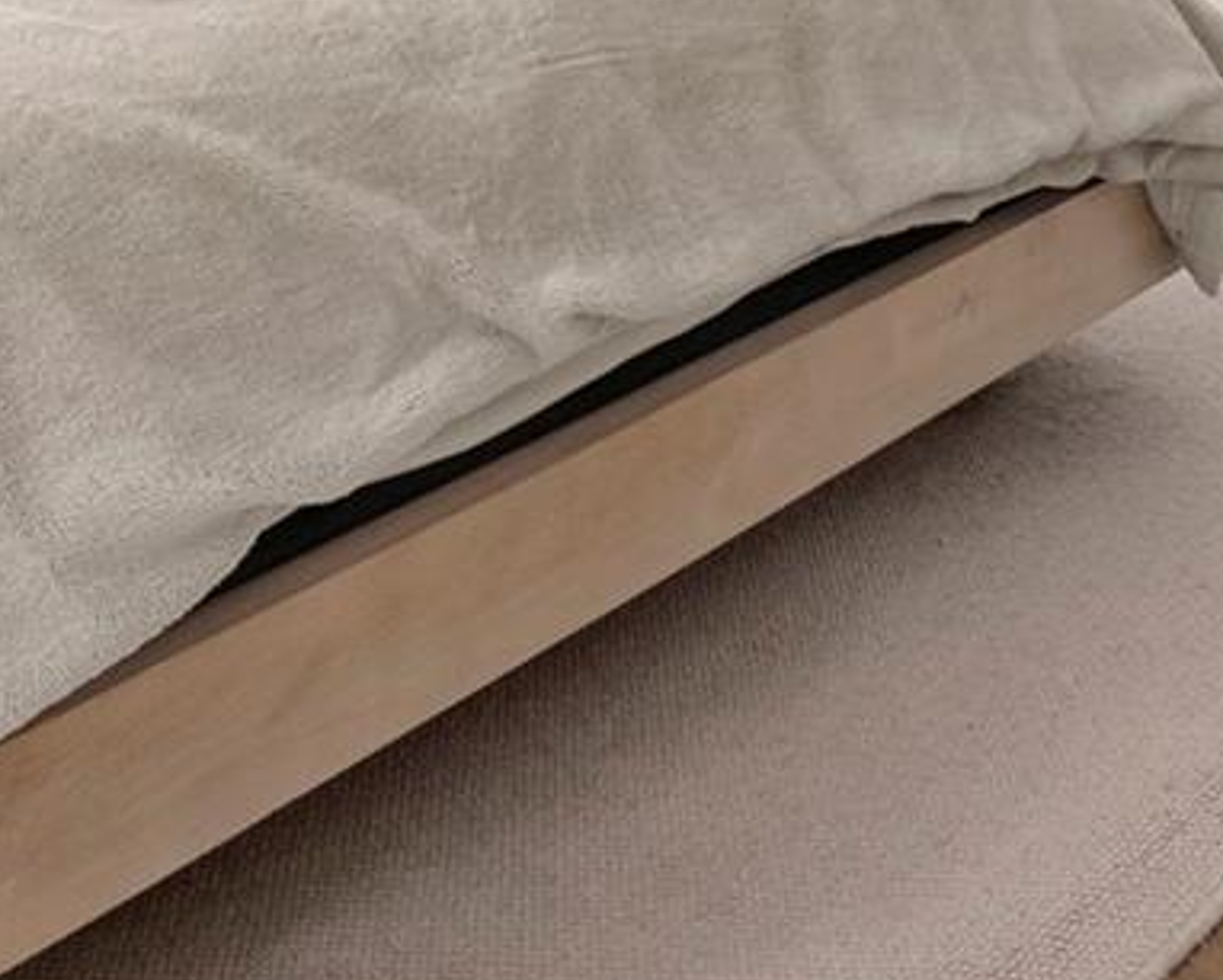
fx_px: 1992
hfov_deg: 32.9
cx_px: 195
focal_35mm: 55
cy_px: -544
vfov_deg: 22.1
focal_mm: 14
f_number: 8
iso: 400
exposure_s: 1/50
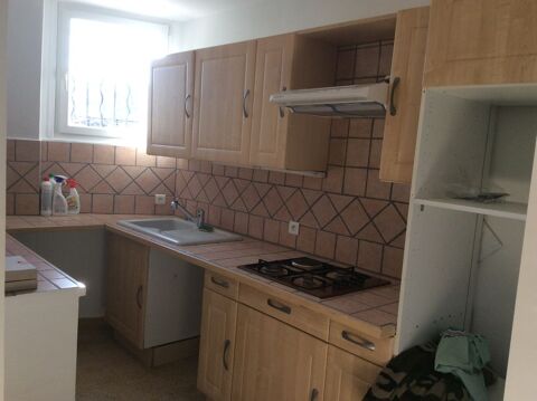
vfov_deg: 44.1
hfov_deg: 56.9
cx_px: 268
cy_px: 200
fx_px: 496
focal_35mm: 32
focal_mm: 3.3
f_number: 2.4
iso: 40
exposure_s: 1/120
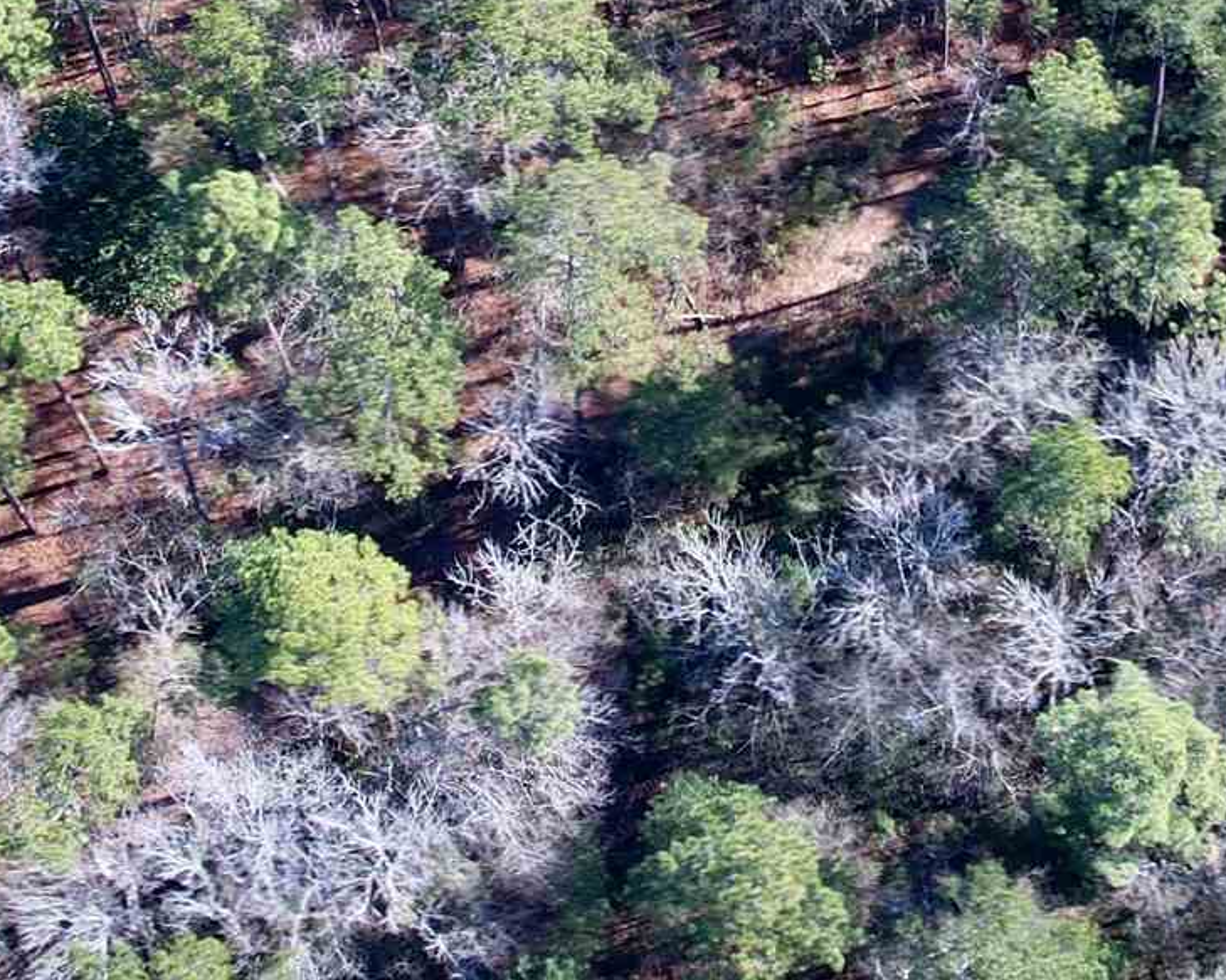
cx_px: 816
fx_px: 3156
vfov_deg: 17.1
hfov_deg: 21.9
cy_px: -94
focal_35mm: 87
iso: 130
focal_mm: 8.38
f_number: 2.8
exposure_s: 1/640
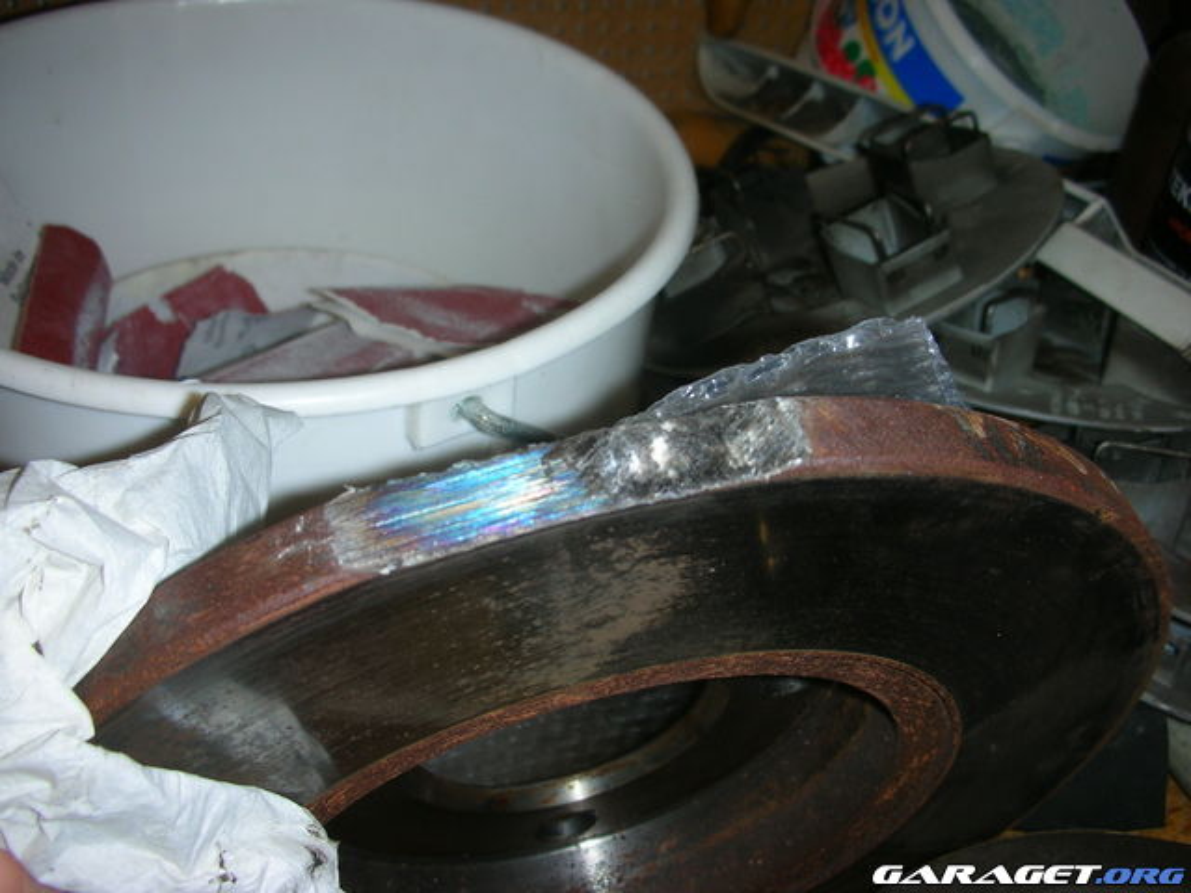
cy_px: 446
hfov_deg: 52.6
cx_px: 596
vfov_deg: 40.7
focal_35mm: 35
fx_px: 1204
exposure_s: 1/60.1
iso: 50
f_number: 3
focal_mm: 5.8
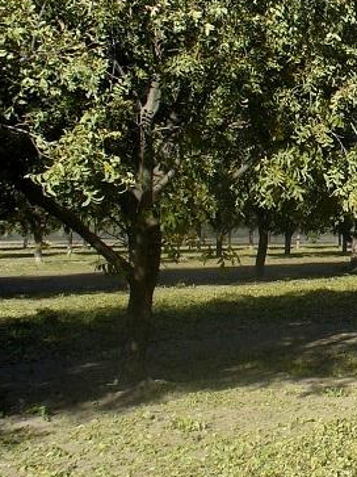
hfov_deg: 13.4
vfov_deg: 19.2
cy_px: 159
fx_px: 1403
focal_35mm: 102
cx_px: 580
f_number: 5.6
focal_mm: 6.1
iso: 80
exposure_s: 1/200
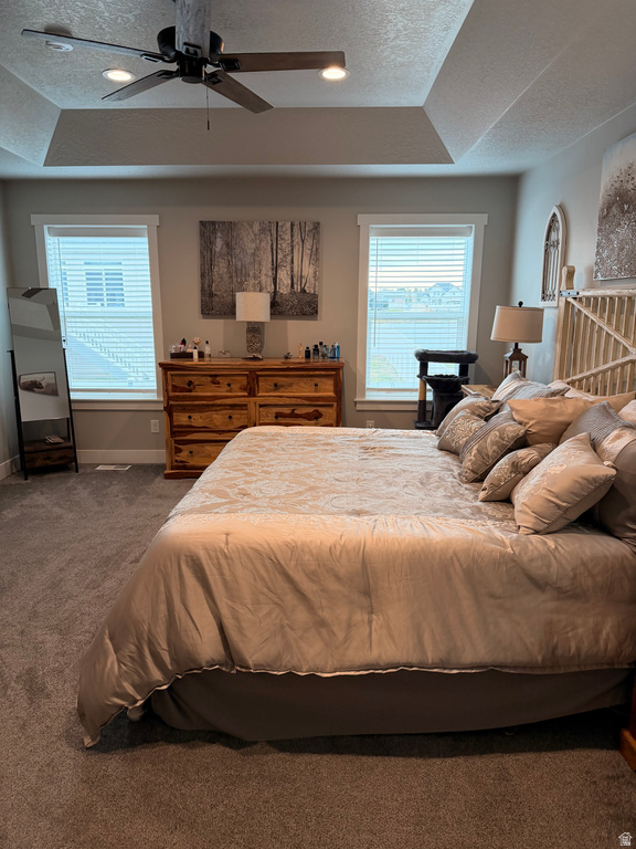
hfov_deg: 56.8
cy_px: 424
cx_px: 318
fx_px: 588
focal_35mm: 24
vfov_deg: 71.6
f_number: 1.78
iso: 200
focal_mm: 6.76
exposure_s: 1/169
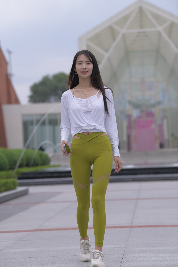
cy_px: 134
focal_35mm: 120
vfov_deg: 17.1
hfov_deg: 11.4
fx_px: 890
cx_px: 89
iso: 140
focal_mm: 120
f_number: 4
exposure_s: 1/1000
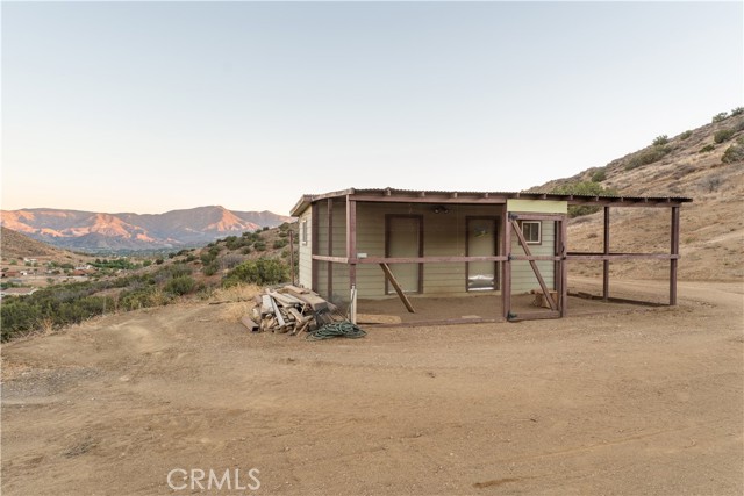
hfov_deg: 84.3
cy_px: 248
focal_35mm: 20
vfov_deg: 62.2
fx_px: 411
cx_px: 372
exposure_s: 1/13
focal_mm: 19.9
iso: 125
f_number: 6.3
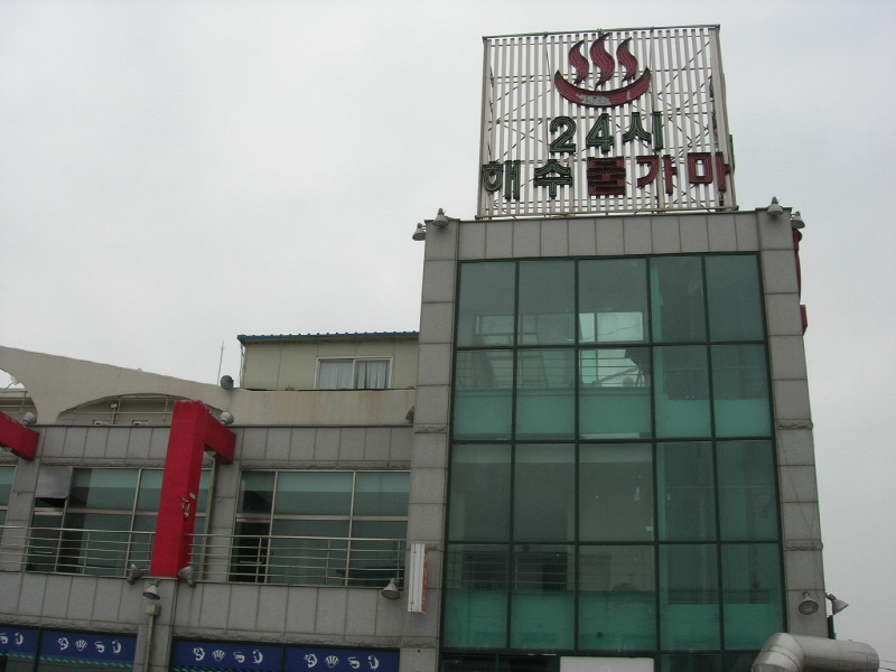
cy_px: 336
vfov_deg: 37.7
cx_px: 448
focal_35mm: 38
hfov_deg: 49.0
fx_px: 984
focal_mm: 7.8
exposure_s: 1/427
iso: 64
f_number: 4.8
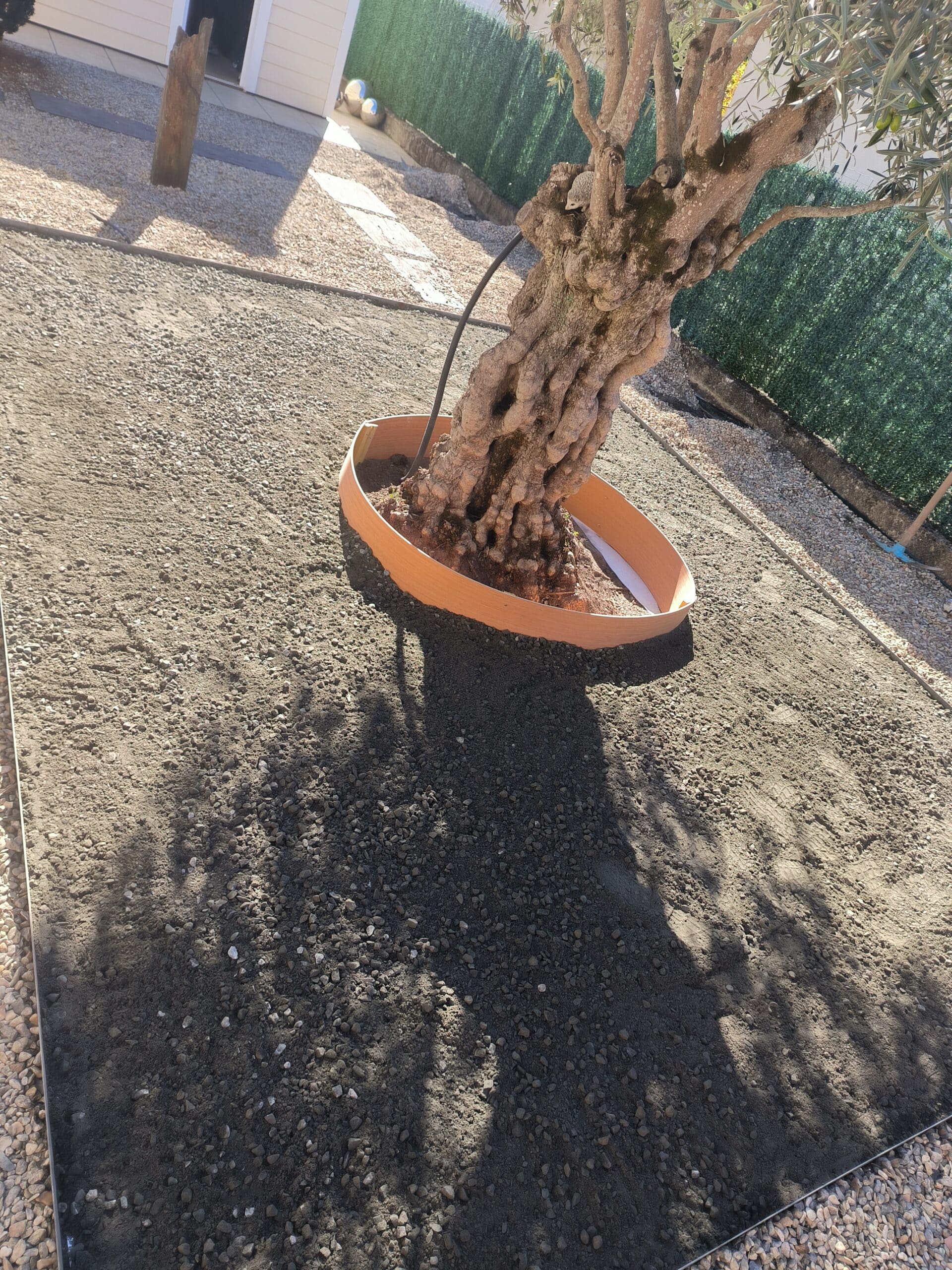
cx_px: 476
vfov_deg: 71.6
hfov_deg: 56.8
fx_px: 880
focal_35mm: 24
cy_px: 635
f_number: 1.7
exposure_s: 1/187
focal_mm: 5.24
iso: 50
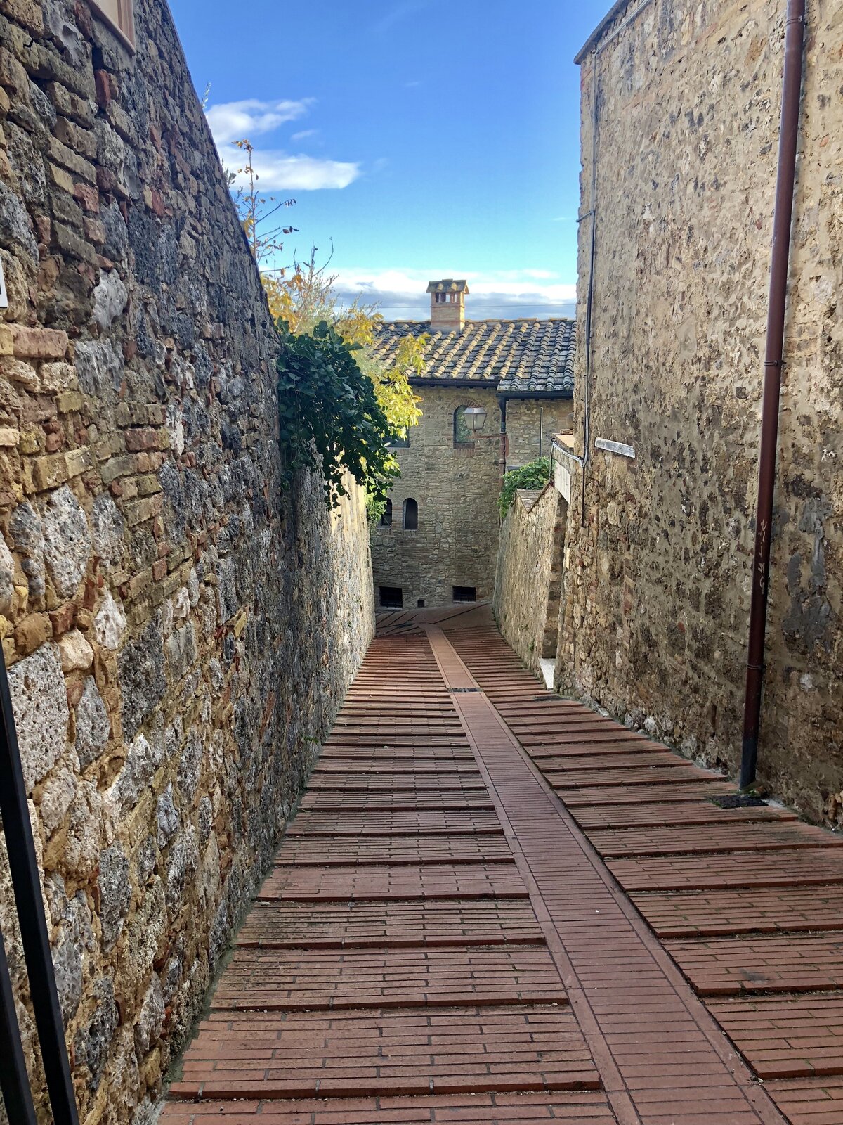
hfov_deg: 49.7
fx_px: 909
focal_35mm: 28
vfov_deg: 63.4
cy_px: 562
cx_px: 422
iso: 20
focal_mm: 4
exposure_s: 1/167
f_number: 1.8
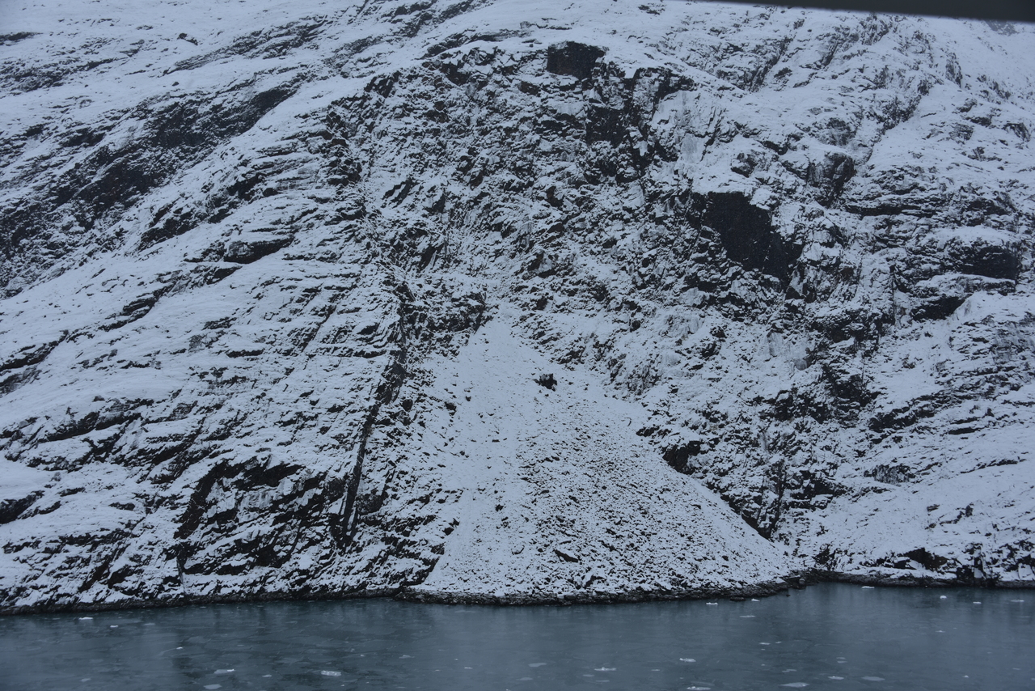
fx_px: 1265
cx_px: 518
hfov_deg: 44.5
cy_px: 346
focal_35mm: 44
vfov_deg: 30.5
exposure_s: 1/200
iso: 100
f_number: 7.1
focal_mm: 44
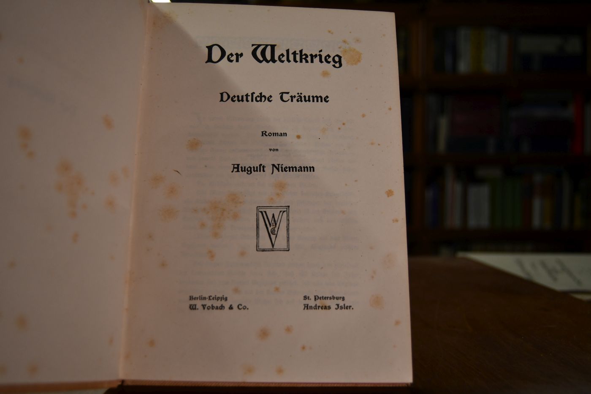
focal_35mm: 36
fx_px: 591
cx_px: 296
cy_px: 197
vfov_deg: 36.9
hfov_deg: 53.1
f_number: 3.8
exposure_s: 1/250
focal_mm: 24
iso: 500
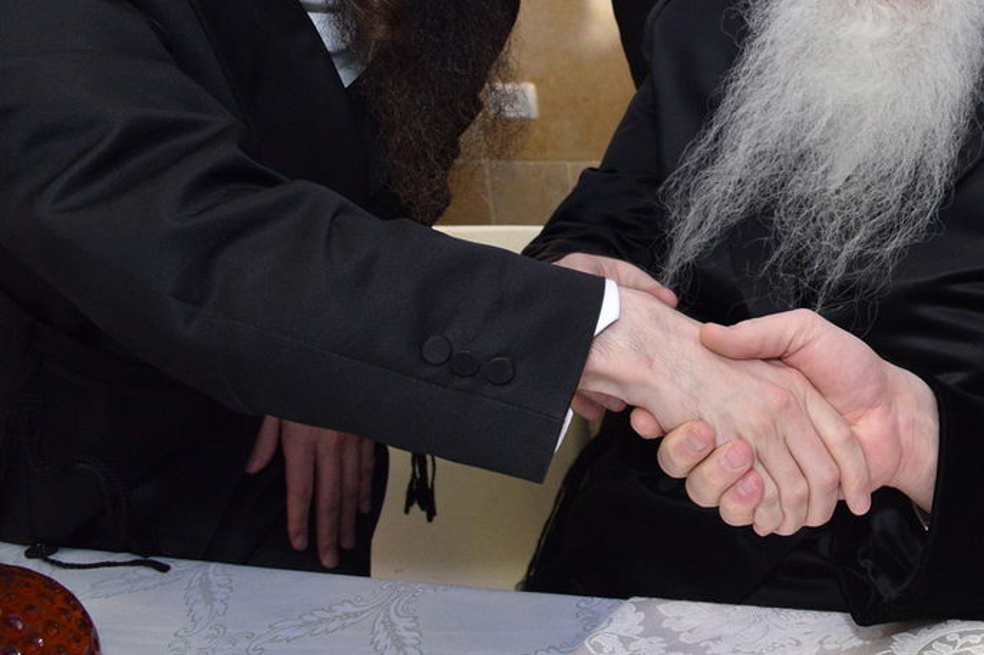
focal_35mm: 49
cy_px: 81
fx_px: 1339
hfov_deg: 36.5
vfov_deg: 26.7
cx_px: 970
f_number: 6.3
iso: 1600
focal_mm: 24
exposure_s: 1/160
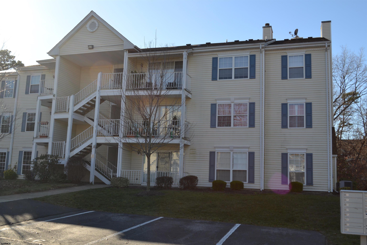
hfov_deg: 53.1
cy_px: 122
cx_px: 184
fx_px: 367
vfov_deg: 36.9
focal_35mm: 36
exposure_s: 1/160
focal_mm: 24
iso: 100
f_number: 6.3
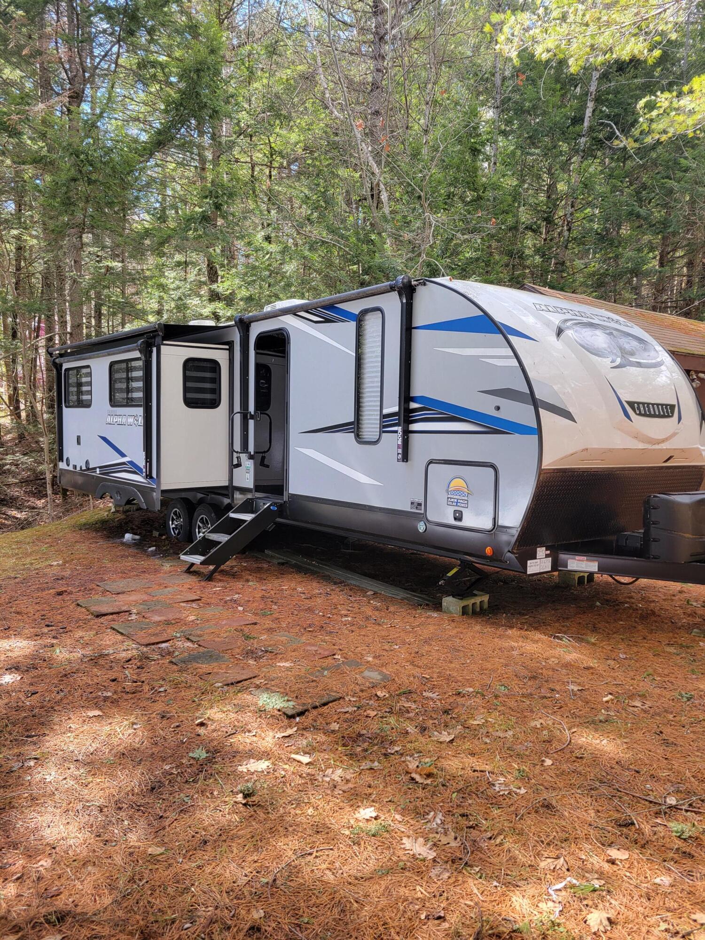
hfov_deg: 53.1
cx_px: 352
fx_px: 706
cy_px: 470
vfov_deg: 67.3
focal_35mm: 26
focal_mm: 5.4
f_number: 1.8
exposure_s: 1/184
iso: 40
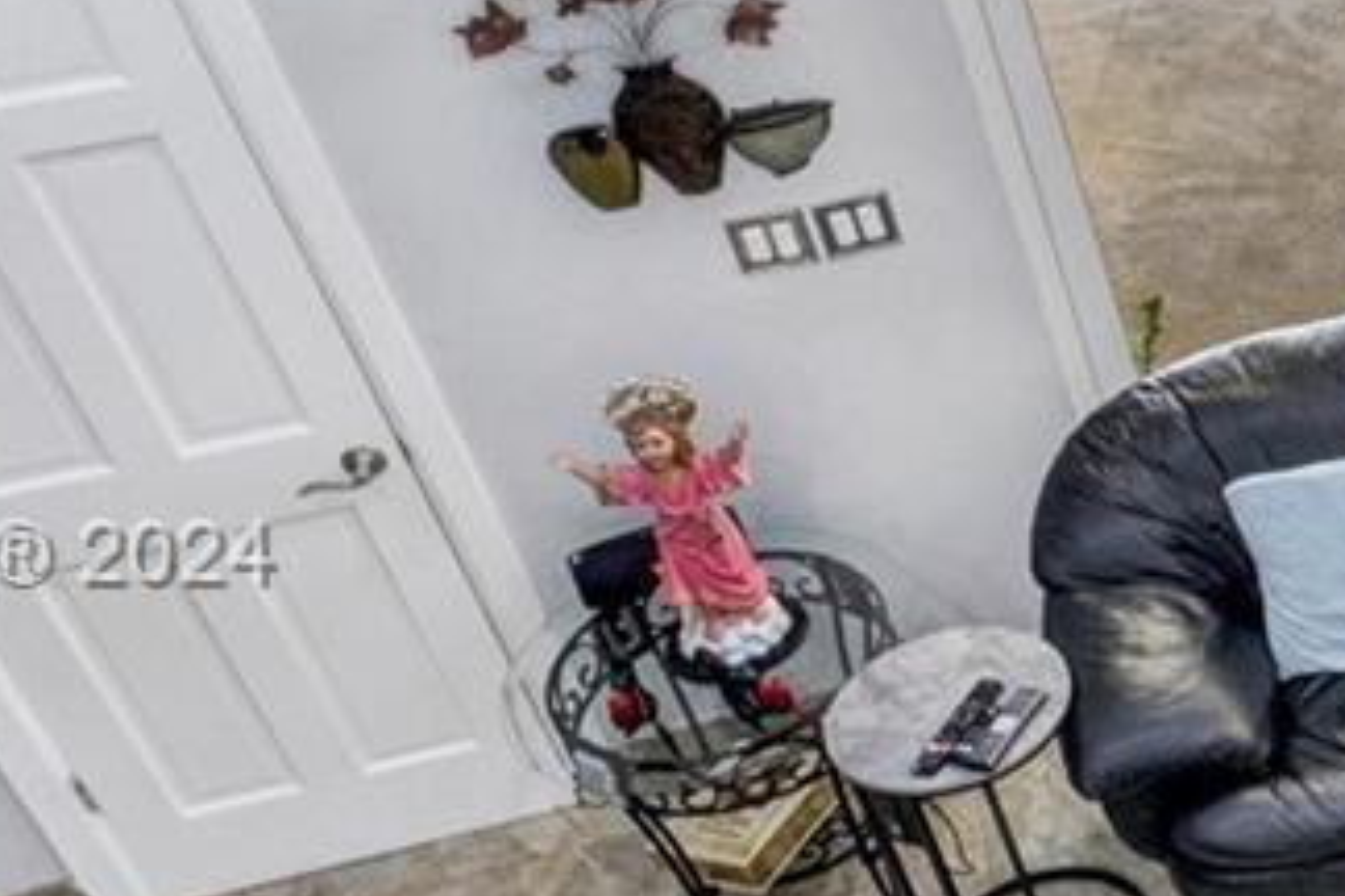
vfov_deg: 18.4
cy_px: 560
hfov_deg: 20.9
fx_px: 2765
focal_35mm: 74
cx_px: 2267
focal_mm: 10
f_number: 8
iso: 500
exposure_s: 1/30
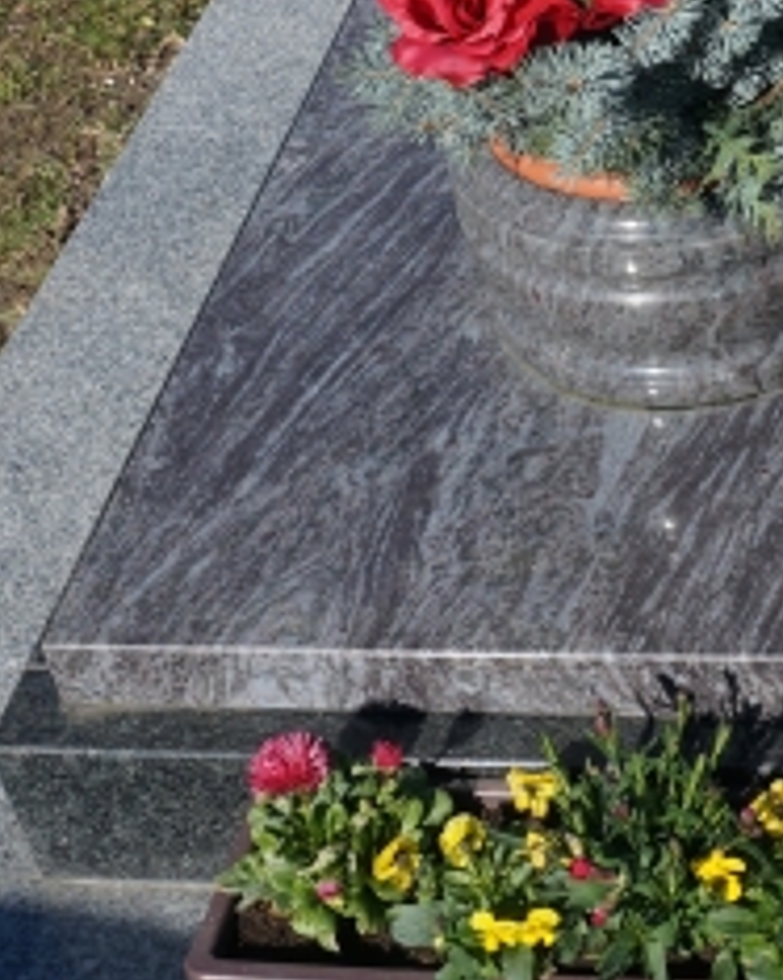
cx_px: 645
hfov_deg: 19.7
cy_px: 272
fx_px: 2232
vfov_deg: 24.5
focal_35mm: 77
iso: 100
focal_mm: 16
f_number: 9
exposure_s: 1/250
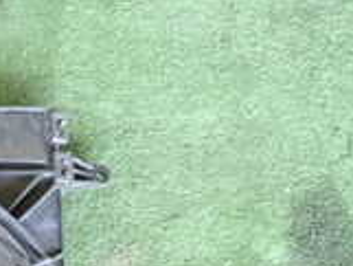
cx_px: -298
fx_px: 1143
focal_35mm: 112
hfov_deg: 15.0
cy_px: 367
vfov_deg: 12.7
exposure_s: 1/30
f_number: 2.3
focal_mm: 5.4
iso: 400
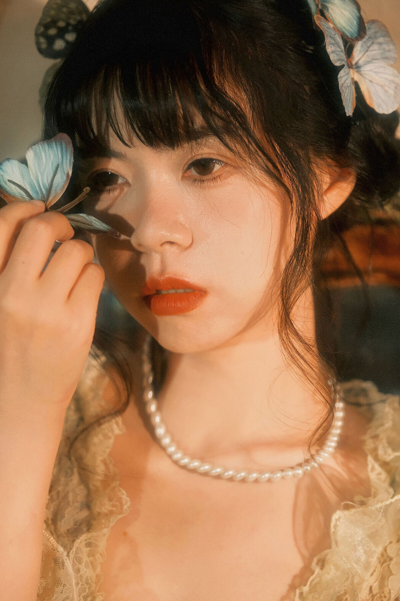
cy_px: 300
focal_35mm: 83
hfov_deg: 16.5
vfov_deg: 24.5
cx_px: 200
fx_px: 1383
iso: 500
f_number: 2.8
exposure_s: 1/125
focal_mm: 55
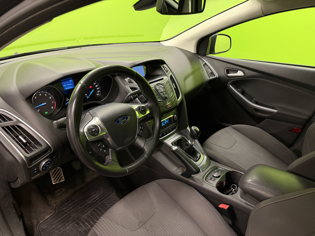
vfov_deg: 56.8
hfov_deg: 71.6
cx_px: 158
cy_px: 118
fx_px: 218
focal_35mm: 24
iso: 320
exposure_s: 1/50
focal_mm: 6.76
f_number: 1.78
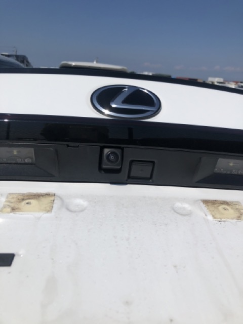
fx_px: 262
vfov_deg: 63.4
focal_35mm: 28
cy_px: 162
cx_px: 122
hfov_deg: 49.7
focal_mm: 3.99
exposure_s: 1/8000
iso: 25
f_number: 1.8
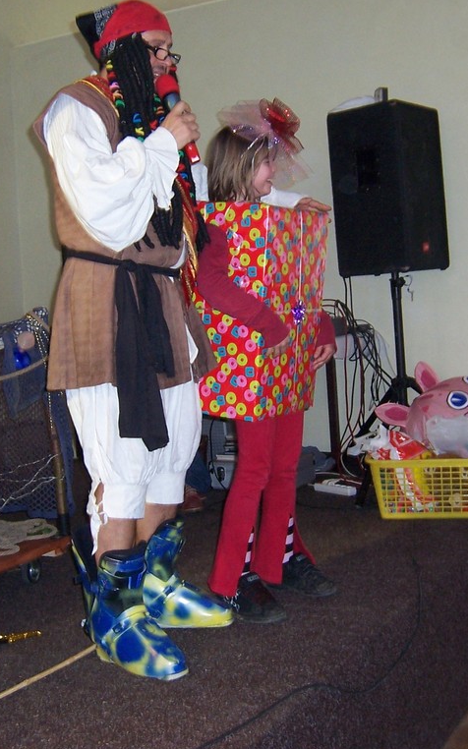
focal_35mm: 47
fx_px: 960
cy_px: 375
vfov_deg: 42.7
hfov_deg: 27.4
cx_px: 255
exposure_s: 1/60
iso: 140
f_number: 2.8
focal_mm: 5.5
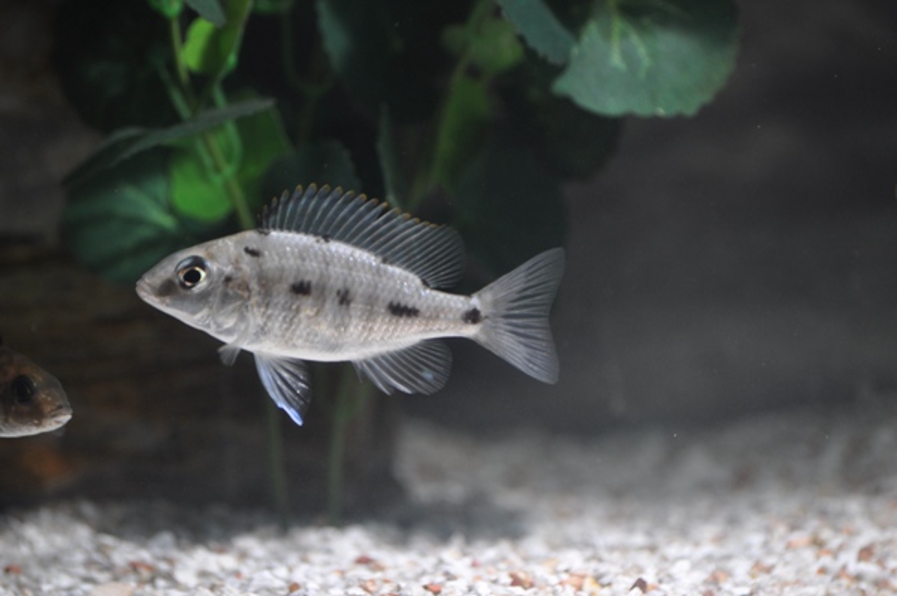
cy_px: 298
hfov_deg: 8.1
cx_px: 448
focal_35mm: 255
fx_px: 6348
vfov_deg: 5.4
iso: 200
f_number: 4.5
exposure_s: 1/60
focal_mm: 170
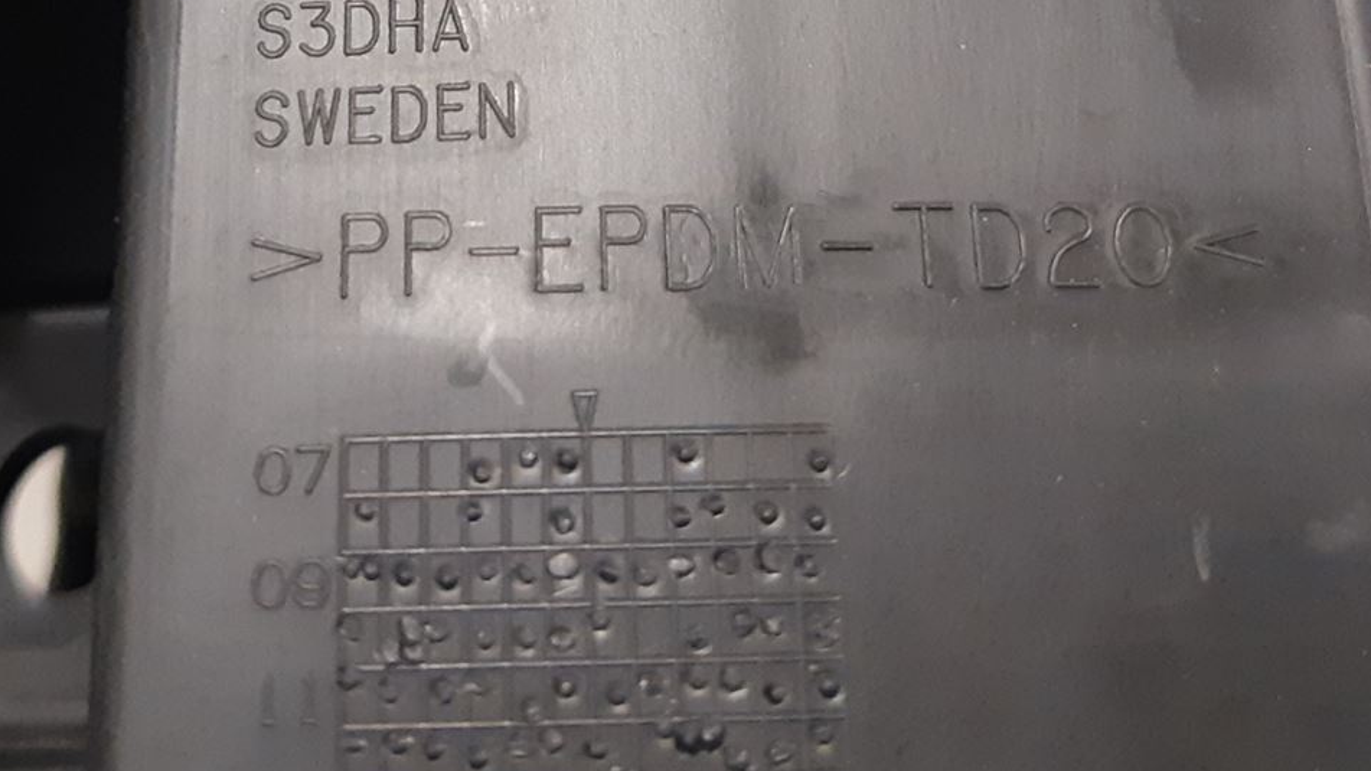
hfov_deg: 34.3
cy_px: -231
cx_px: 597
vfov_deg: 18.4
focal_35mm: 61
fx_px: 2218
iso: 320
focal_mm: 3.93
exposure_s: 1/50
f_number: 1.7
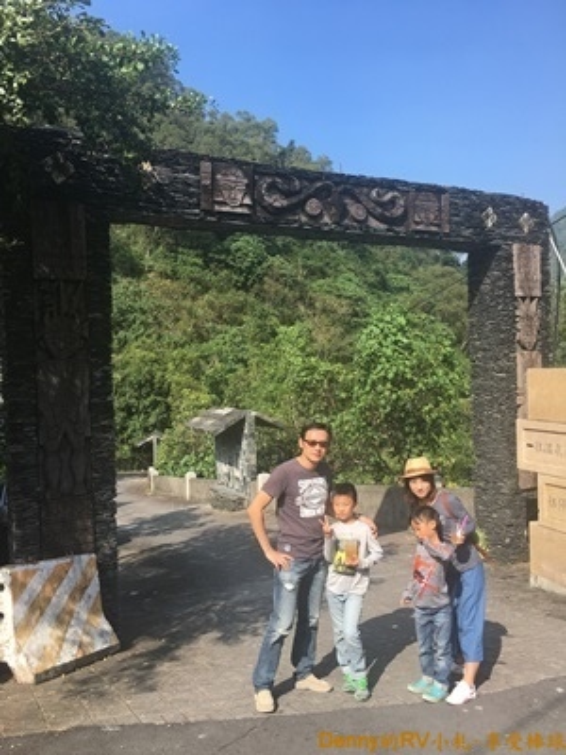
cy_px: 378
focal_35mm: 29
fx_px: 632
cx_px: 283
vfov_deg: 61.7
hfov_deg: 48.2
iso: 25
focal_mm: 4.15
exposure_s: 1/864
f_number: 2.2
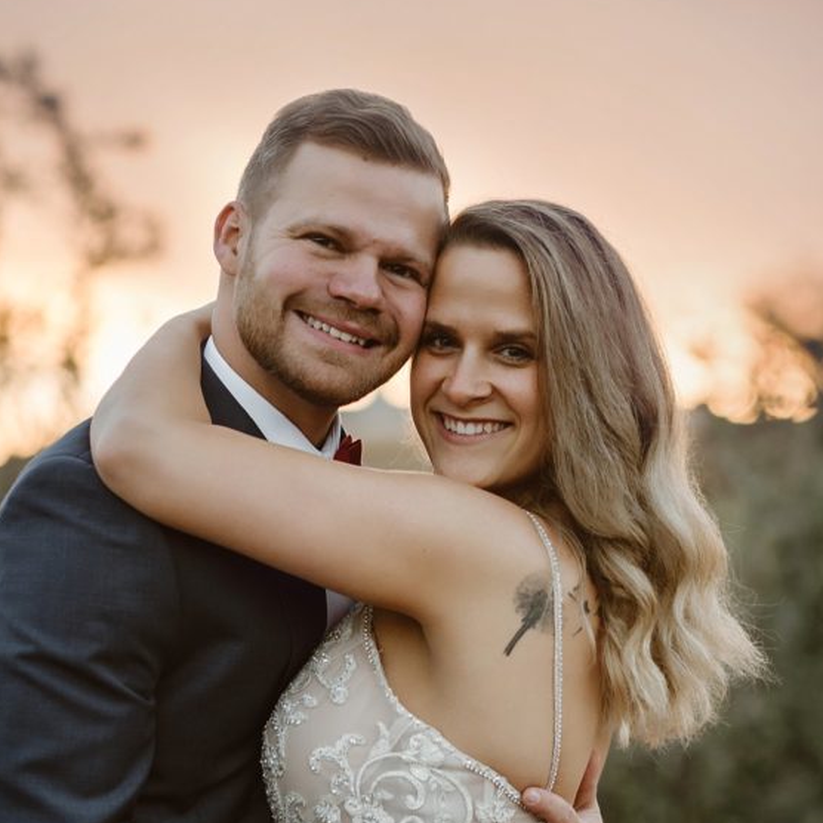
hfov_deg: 13.1
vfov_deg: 13.1
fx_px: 3577
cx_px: 406
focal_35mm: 133
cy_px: 499
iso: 250
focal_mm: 85
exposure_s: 1/320
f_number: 2.2
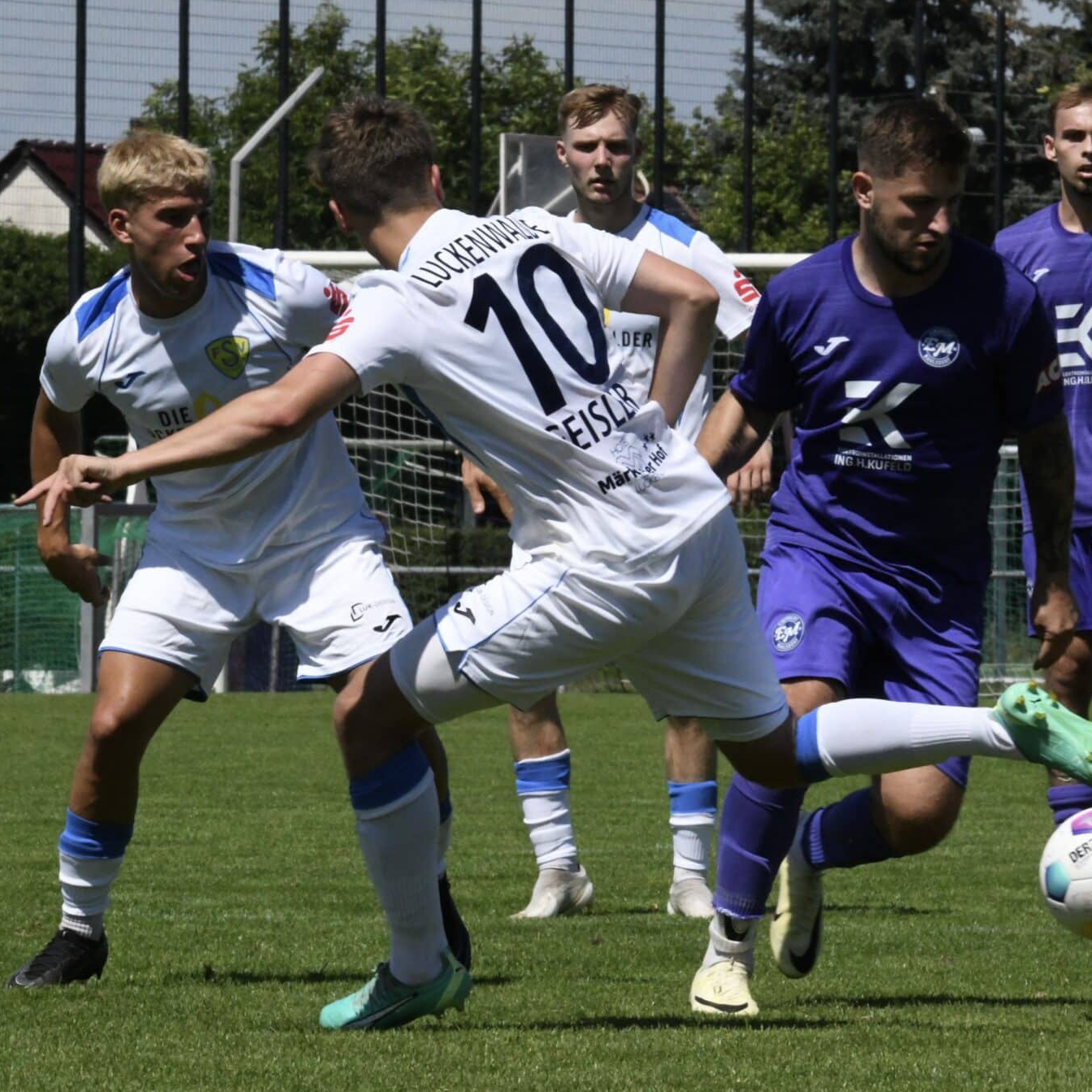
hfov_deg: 5.0
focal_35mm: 350
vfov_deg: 5.0
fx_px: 12492
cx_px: 531
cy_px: 547
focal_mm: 270
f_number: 29
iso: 5000
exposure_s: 1/1600
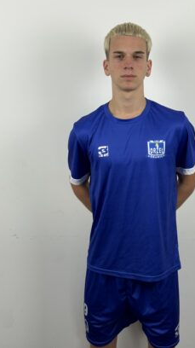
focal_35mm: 53
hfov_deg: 22.5
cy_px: 174
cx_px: 128
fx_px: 488
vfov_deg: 39.2
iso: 64
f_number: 1.78
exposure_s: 1/100
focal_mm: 6.76
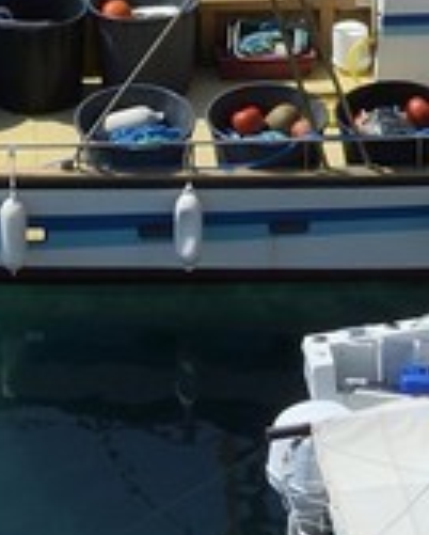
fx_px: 4547
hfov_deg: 5.4
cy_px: -1877
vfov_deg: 5.5
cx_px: -118
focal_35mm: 287
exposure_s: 1/200
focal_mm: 32
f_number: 18
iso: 200
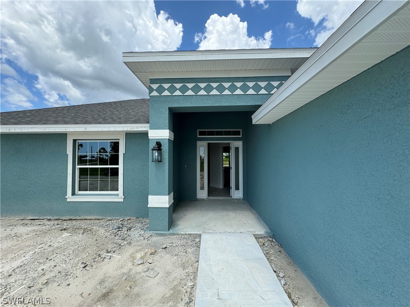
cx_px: 205
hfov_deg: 102.1
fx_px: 166
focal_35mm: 14
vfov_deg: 85.7
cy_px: 154
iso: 40
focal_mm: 2.22
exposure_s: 1/993
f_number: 2.2
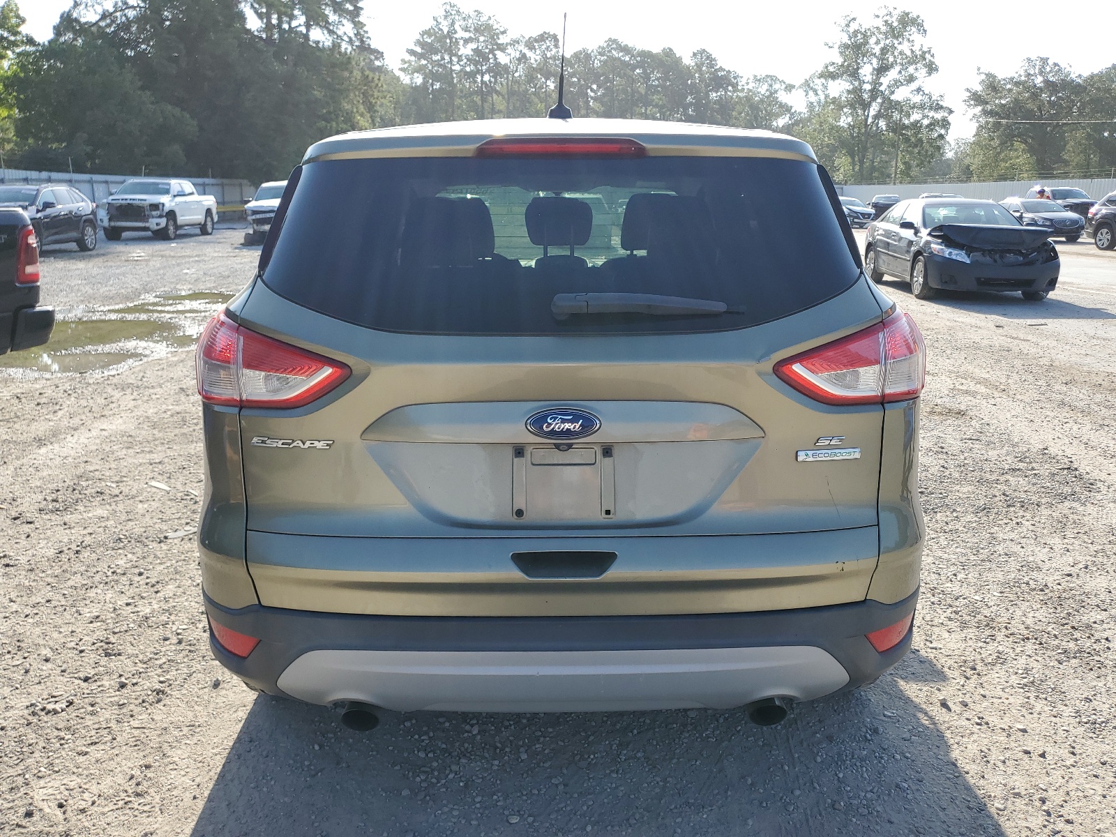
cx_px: 558
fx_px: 838
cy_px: 418
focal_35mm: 26
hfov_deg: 67.3
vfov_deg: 53.1
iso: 50
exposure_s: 1/1429
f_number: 1.5
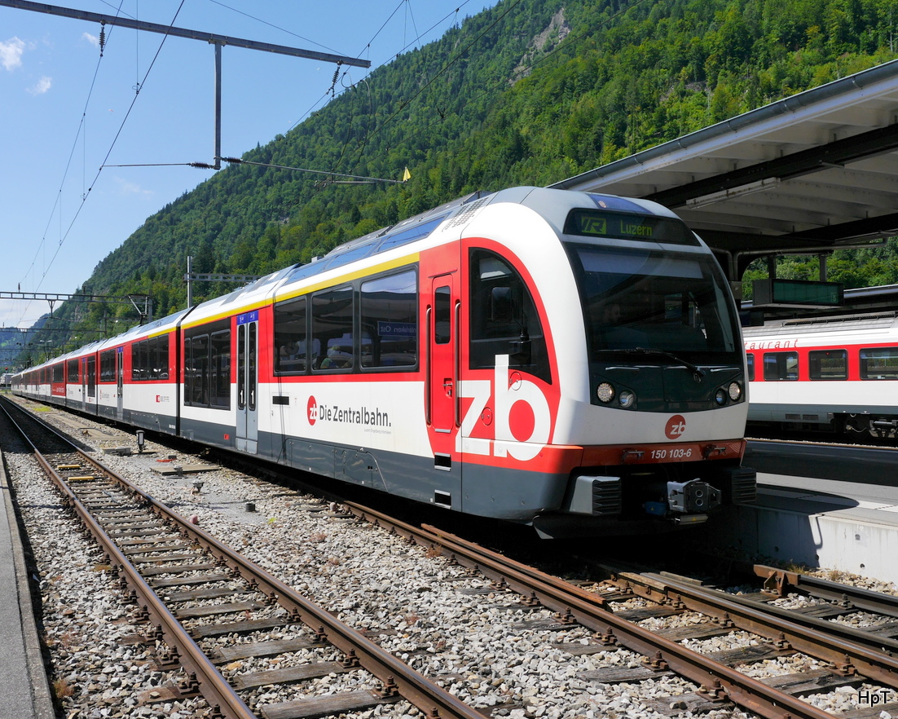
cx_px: 425
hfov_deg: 52.8
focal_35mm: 34
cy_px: 361
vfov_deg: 43.4
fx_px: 904
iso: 160
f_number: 9
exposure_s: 1/400
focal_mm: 16
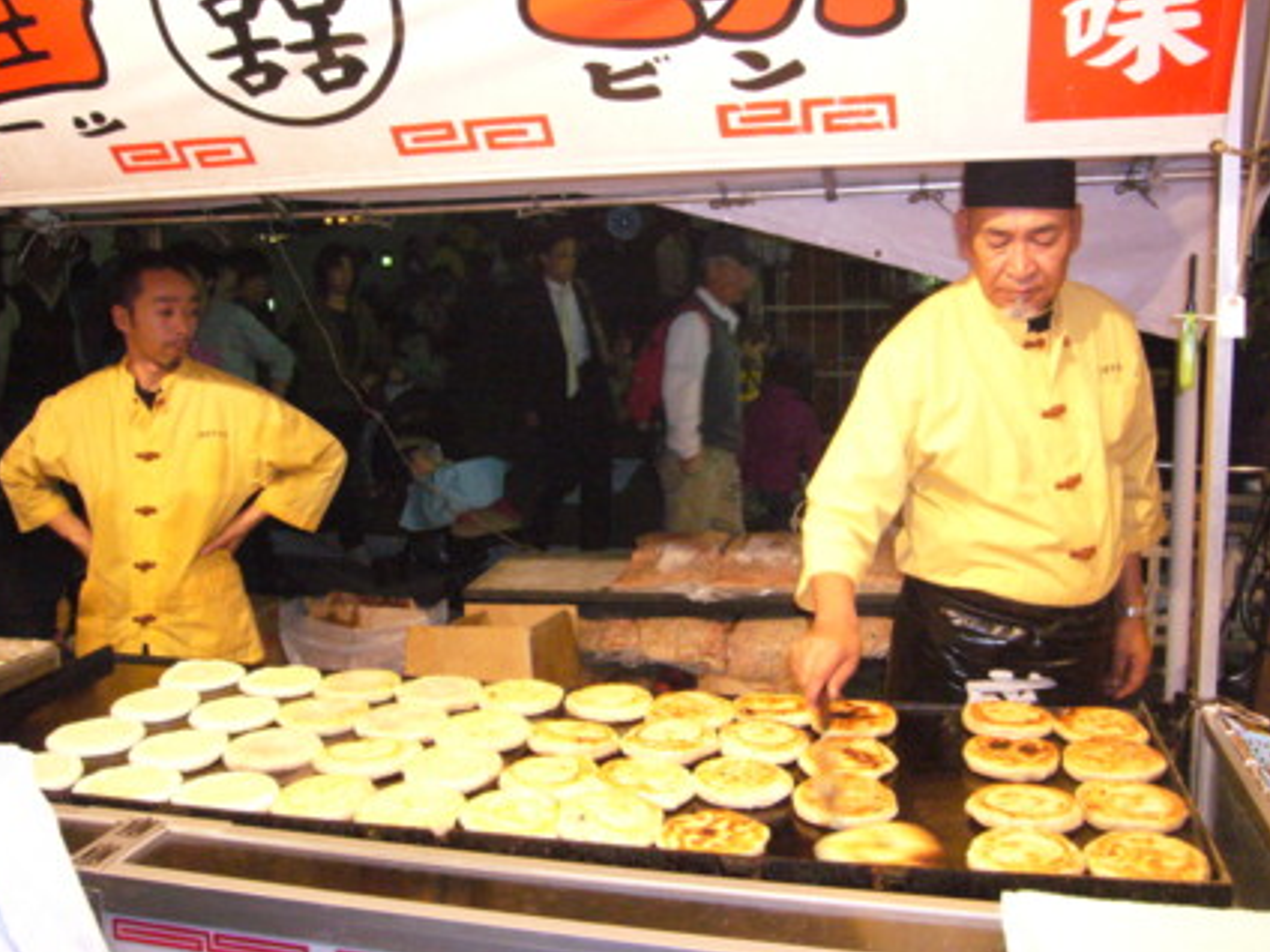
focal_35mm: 34
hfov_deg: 54.0
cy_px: 452
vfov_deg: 41.8
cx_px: 635
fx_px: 1247
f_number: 2.9
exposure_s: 1/30
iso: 400
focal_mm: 5.2
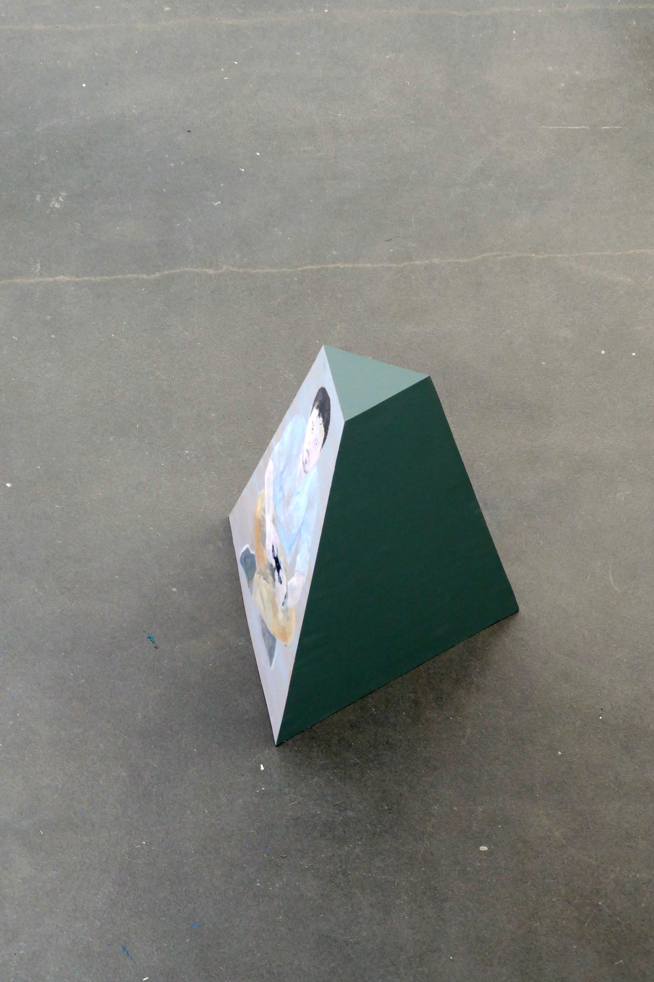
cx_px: 327
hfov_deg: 11.1
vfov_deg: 16.7
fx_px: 3351
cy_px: 491
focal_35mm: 123
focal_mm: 44.9
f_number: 5.6
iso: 640
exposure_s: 1/125
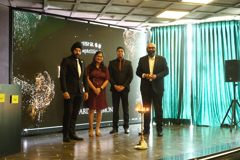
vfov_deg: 32.6
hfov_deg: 47.4
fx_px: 273
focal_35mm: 41
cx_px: 120
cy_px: 80
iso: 4000
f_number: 4.5
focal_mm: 27
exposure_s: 1/20
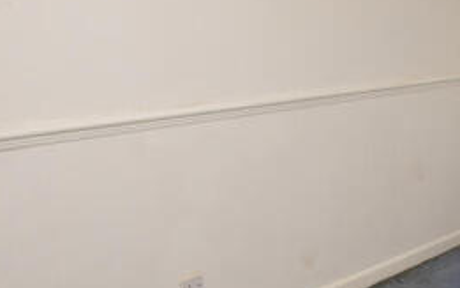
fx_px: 530
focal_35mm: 42
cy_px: 105
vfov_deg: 30.2
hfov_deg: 45.3
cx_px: 346
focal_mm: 11
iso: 500
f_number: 14
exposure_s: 1/60
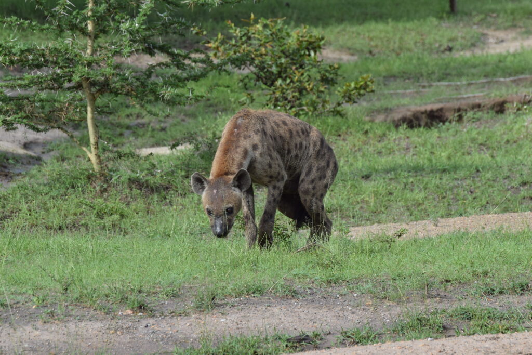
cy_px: 178
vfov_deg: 3.1
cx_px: 266
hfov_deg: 4.6
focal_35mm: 450
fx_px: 6650
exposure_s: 1/80
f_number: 11
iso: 100
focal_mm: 300
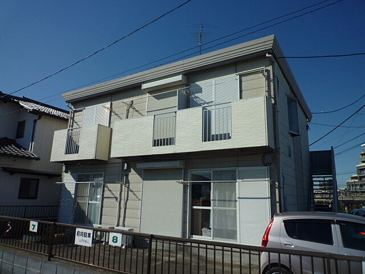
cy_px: 137
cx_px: 182
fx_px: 264
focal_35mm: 25
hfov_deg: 69.4
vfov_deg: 54.9
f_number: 5.6
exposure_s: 1/800
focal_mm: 4.4
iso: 100
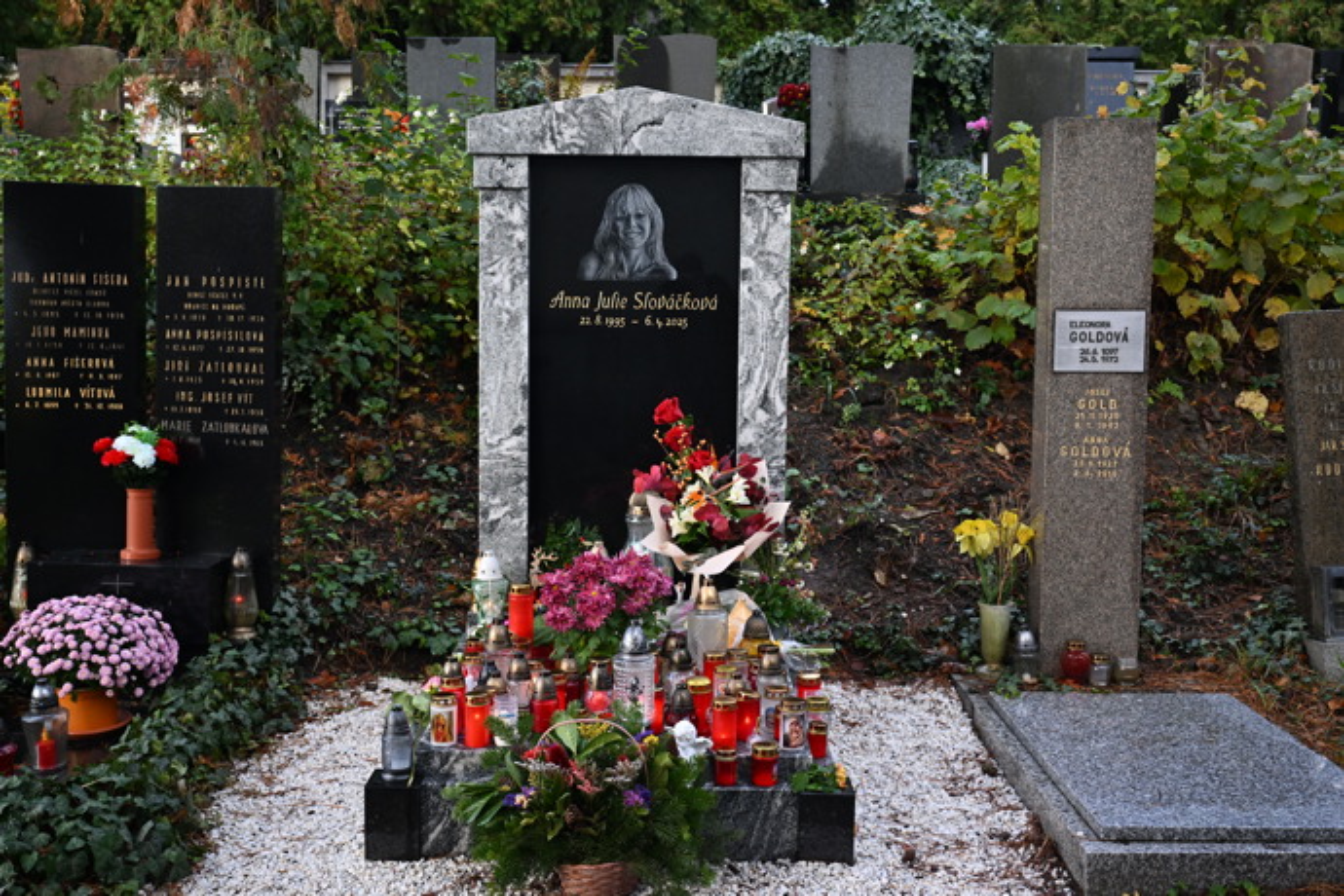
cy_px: 448
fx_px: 1456
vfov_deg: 34.2
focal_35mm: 39
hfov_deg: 49.6
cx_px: 672
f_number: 4
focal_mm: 39
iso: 1250
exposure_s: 1/500
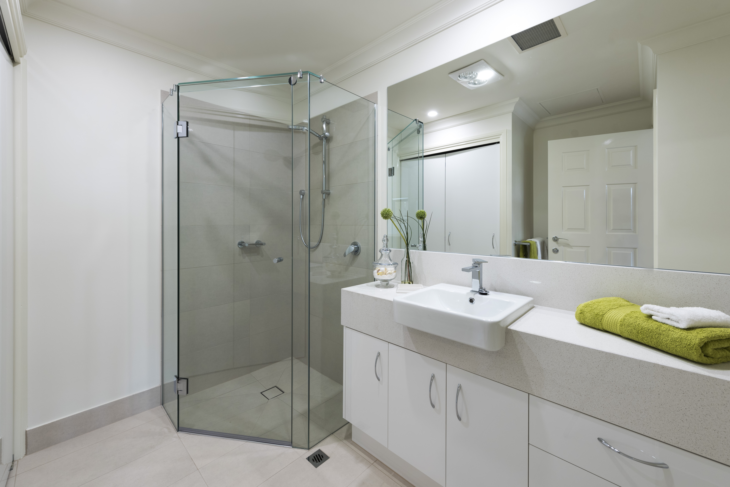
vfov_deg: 81.3
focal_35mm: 14
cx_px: 365
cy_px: 244
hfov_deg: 104.2
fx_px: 284
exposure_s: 1/15
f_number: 7.1
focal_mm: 14
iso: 400
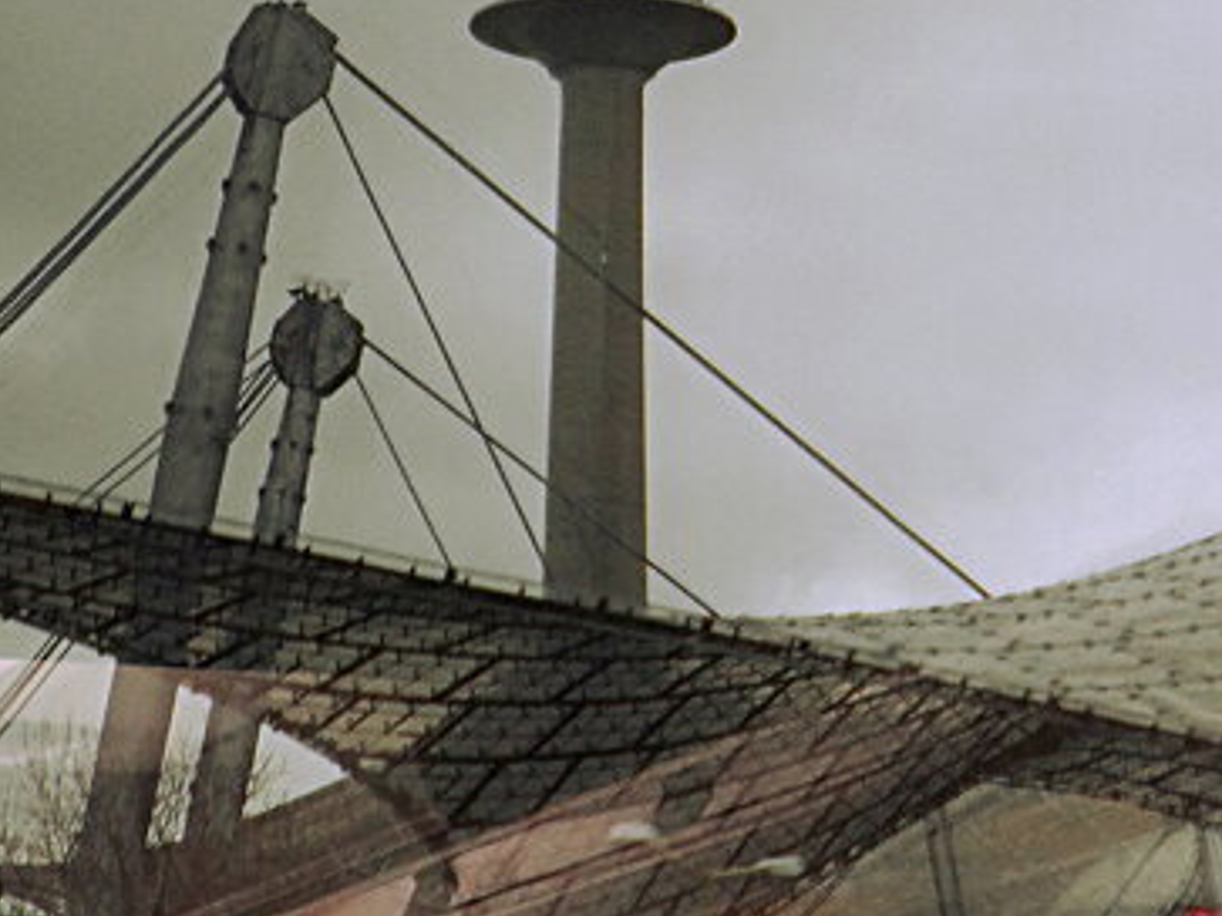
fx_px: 5505
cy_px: 15
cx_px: 1303
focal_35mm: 156
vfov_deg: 9.4
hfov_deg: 12.5
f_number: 4
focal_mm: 8.7
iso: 120
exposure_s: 1/45
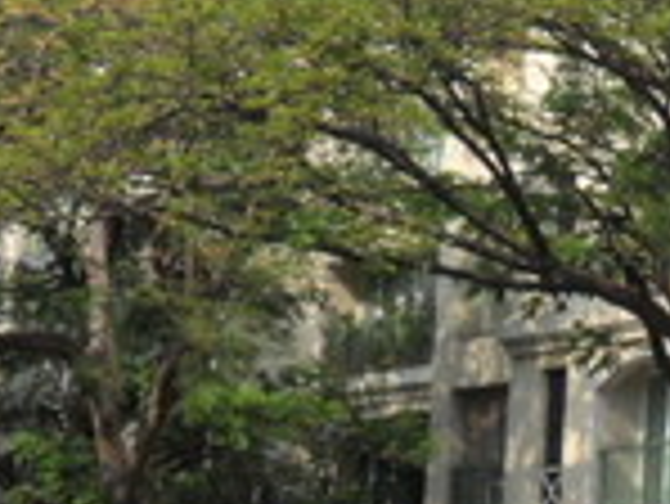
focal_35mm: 159
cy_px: 32
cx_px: 976
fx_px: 3080
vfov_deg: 9.3
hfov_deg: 11.9
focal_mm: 6.6
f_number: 4
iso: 100
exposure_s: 1/750
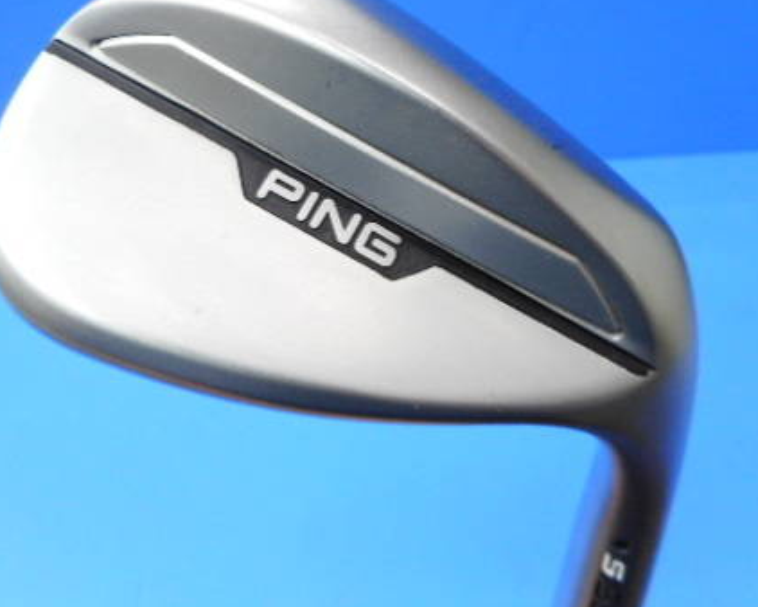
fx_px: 830
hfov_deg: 49.0
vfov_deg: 39.8
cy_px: 210
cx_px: 339
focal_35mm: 37
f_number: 3.7
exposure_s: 1/30
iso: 140
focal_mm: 4.5
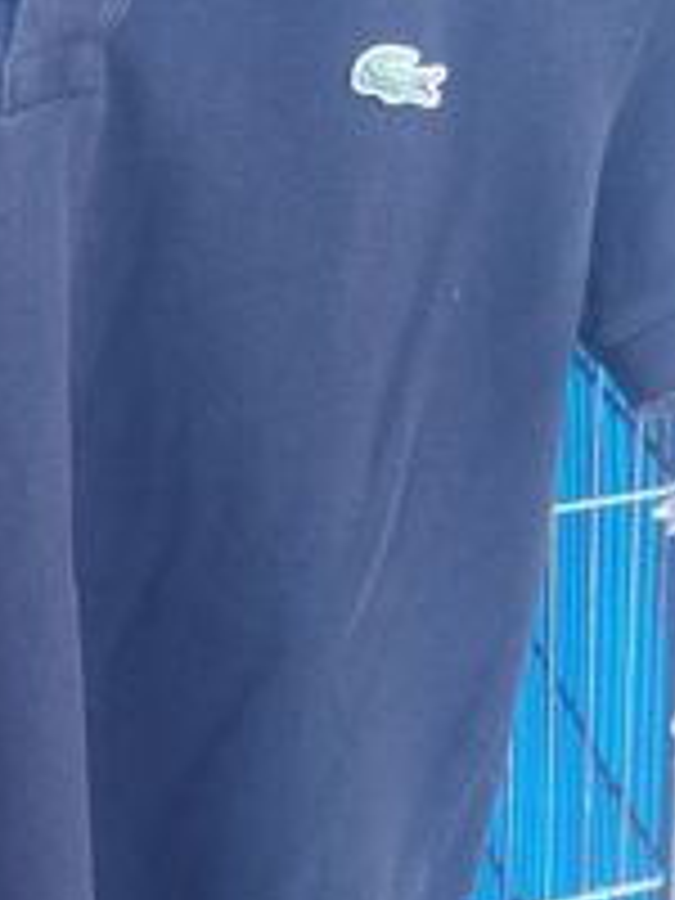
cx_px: 99
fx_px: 2158
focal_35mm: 83
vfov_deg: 23.5
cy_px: 351
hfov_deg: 17.6
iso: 100
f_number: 1.8
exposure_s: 1/50
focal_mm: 4
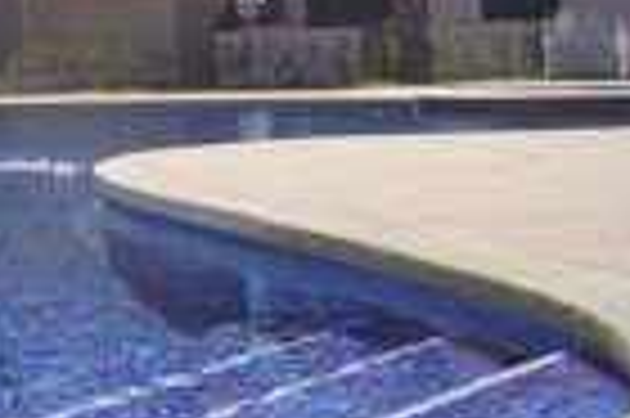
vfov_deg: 16.8
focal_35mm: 77
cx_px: -158
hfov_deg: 23.7
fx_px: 1346
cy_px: -110
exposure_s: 1/160
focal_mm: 18
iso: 100
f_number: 16
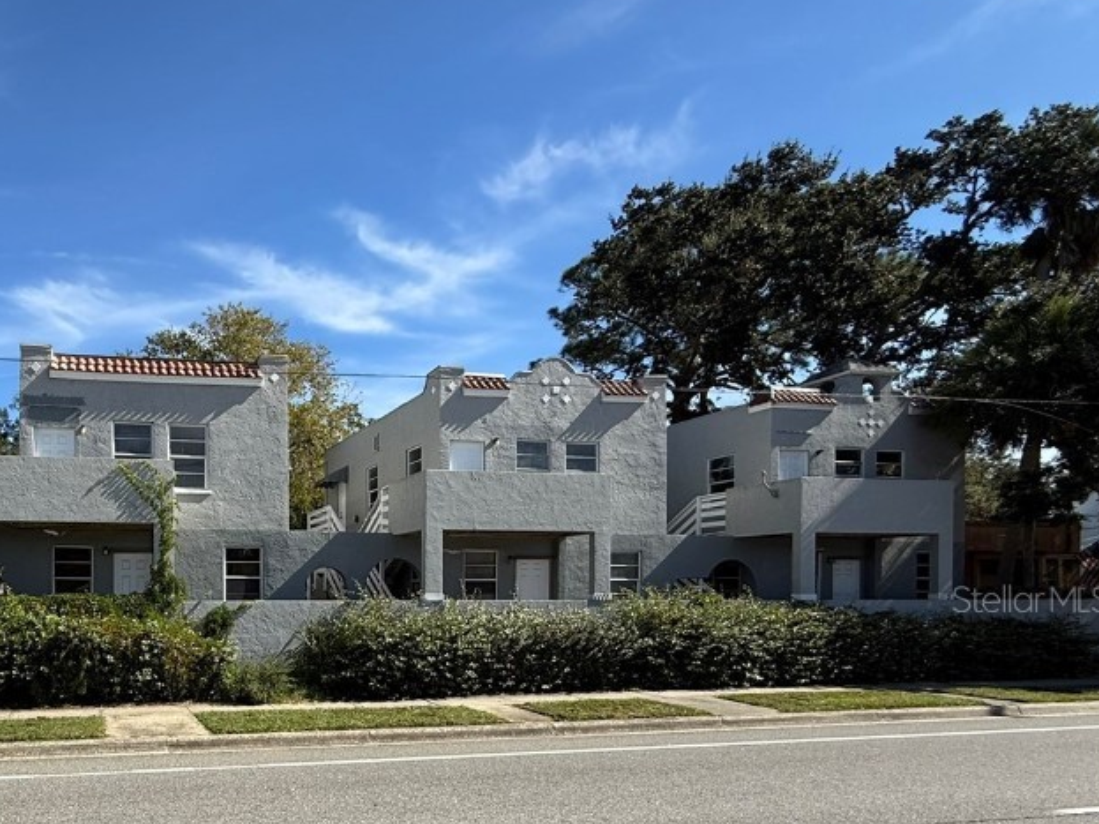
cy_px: 598
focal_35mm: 23
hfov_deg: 66.9
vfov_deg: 56.5
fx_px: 730
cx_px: 215
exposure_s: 1/1534
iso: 50
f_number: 2.2
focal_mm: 2.22
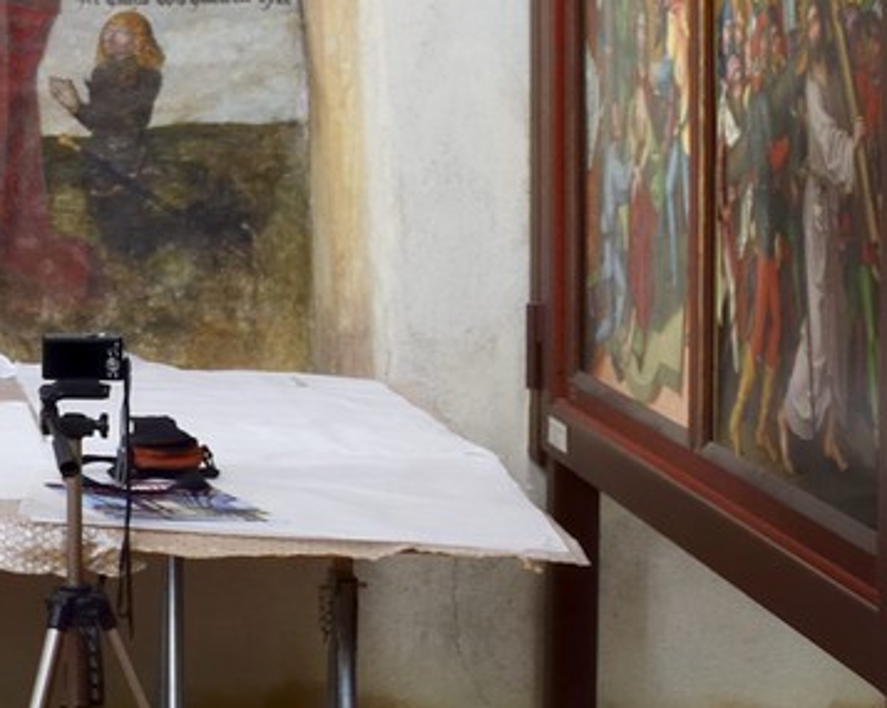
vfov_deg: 15.1
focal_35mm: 101
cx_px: -1016
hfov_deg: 14.7
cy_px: 84
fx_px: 2649
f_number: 5
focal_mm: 24
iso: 800
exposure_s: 1/50
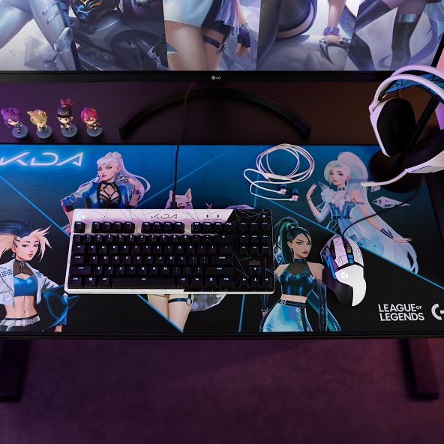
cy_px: 221
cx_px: 224
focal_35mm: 31
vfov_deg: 52.5
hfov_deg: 52.5
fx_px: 450
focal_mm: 24
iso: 1000
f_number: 1.8
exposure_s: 1/250
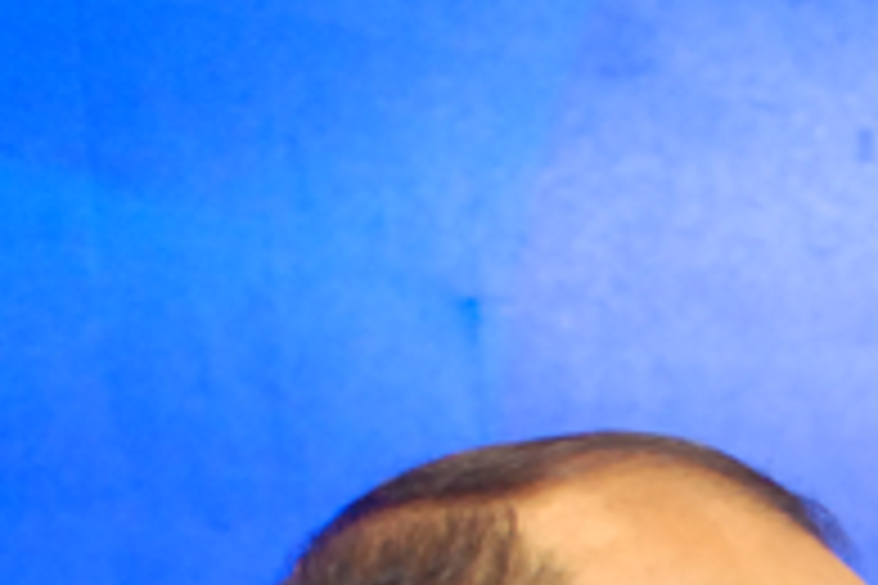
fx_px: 4877
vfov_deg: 6.6
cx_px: 1400
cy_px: 1341
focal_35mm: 200
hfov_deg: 9.9
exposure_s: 1/100
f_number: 4
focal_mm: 24
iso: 1000
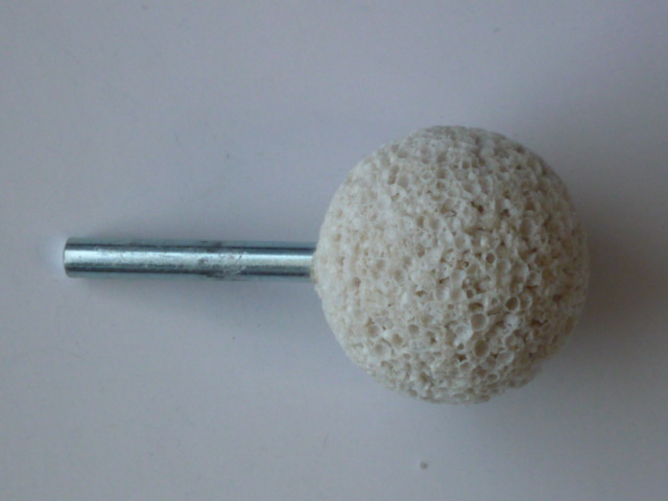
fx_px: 4342
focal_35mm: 225
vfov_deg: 6.6
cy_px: 250
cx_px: 334
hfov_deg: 8.8
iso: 200
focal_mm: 22
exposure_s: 1/125
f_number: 5.9
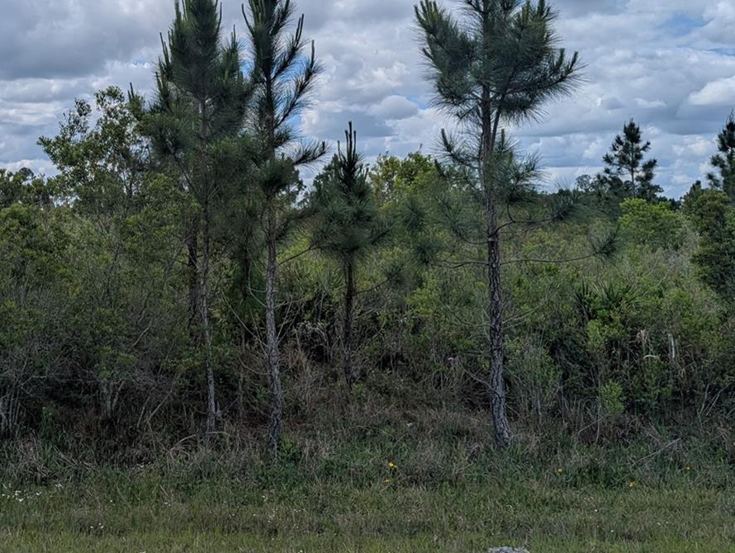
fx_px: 914
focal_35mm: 43
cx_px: 158
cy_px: 140
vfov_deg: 33.0
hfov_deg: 42.1
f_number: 1.68
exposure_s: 1/2062
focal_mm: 6.9
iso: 20
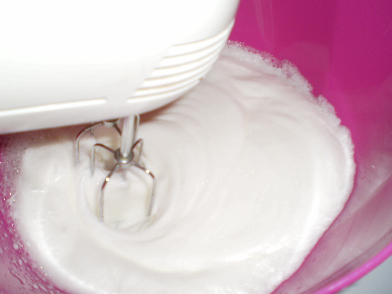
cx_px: 196
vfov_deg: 39.7
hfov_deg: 51.4
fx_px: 408
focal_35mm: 36
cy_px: 147
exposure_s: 1/30
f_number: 3.1
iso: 125
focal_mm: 6.3
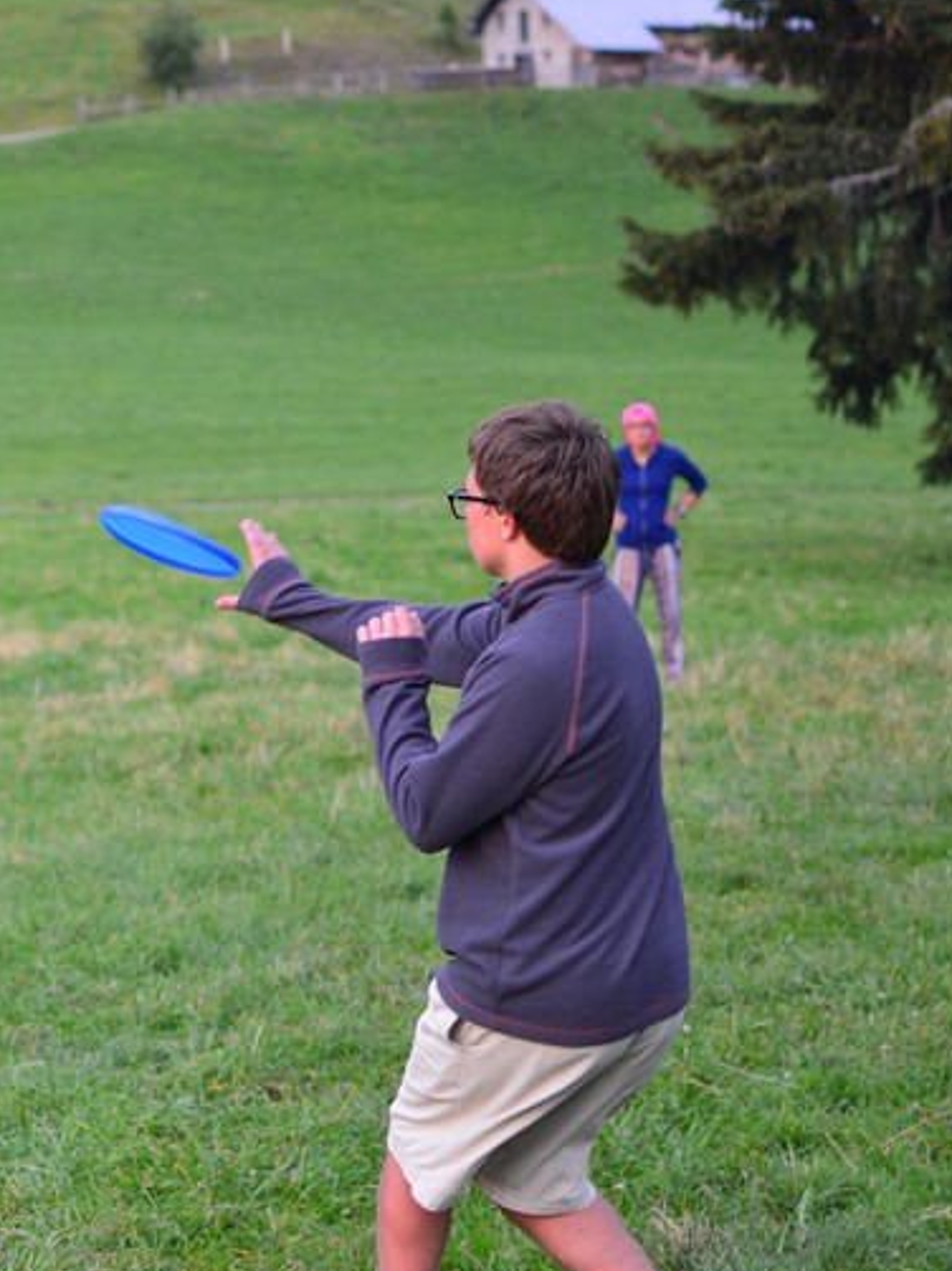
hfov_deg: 13.9
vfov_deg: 19.1
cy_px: 632
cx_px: -208
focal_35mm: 103
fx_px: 3779
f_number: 1.8
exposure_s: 1/200
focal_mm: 35
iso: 160
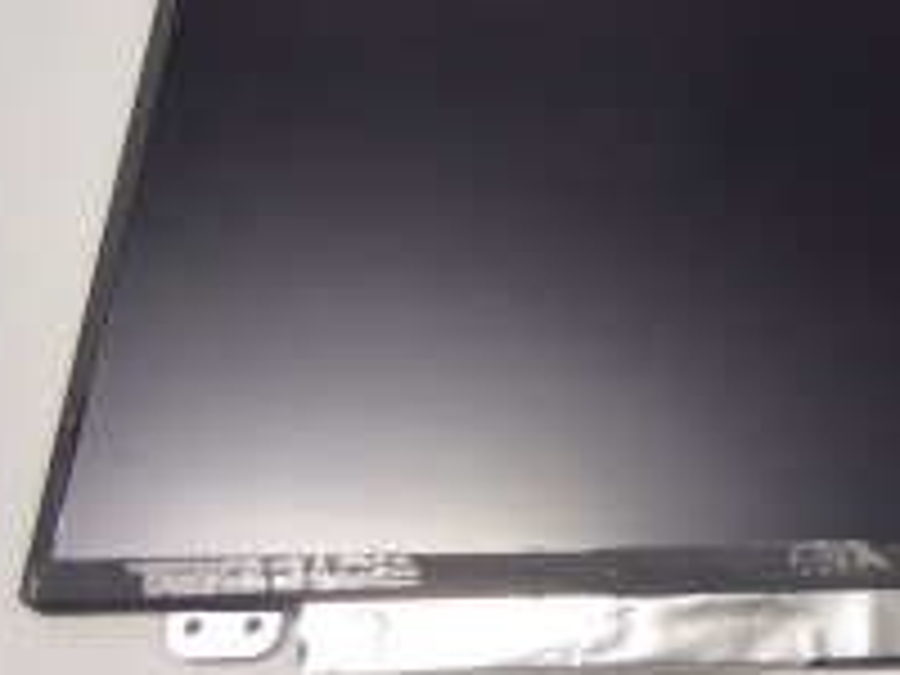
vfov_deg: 19.6
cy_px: 292
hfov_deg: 22.8
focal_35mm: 75
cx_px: 1210
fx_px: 1950
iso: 400
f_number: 3.3
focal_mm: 4.3
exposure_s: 1/60
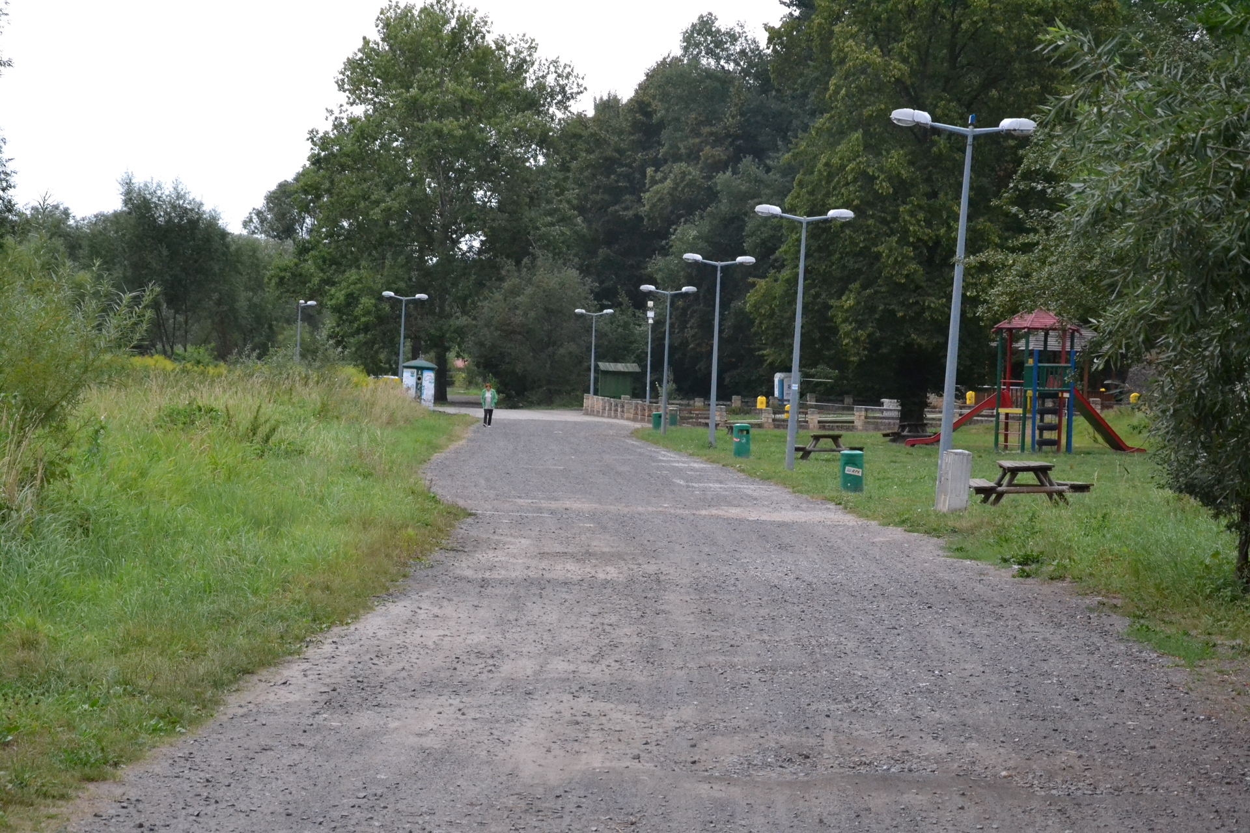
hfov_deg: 26.0
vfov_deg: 17.5
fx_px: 2708
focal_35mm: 78
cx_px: 625
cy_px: 416
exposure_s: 1/200
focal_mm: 52
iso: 3200
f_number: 7.1
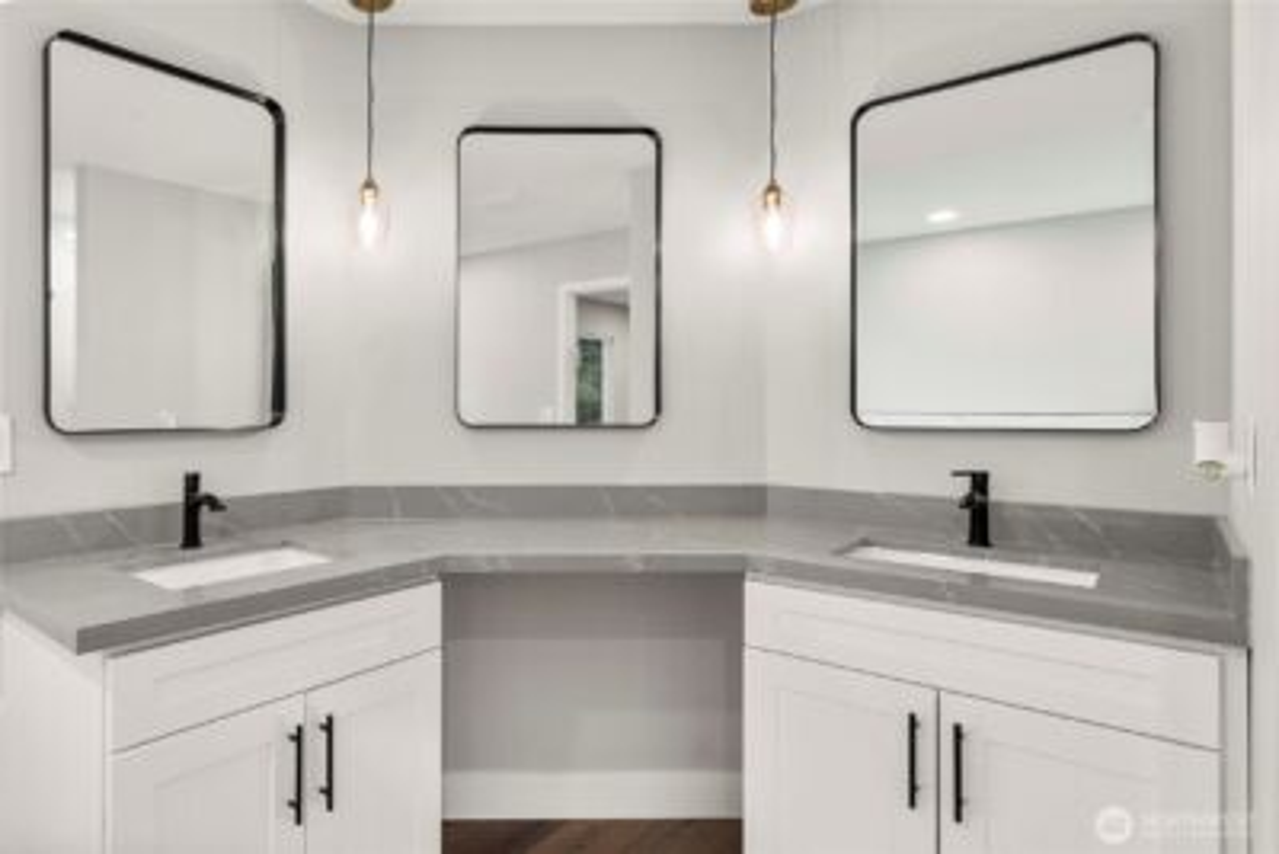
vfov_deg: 67.4
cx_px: 640
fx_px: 640
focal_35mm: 18
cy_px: 427
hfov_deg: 90.0
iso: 200
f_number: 7.1
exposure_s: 1/60
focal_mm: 18
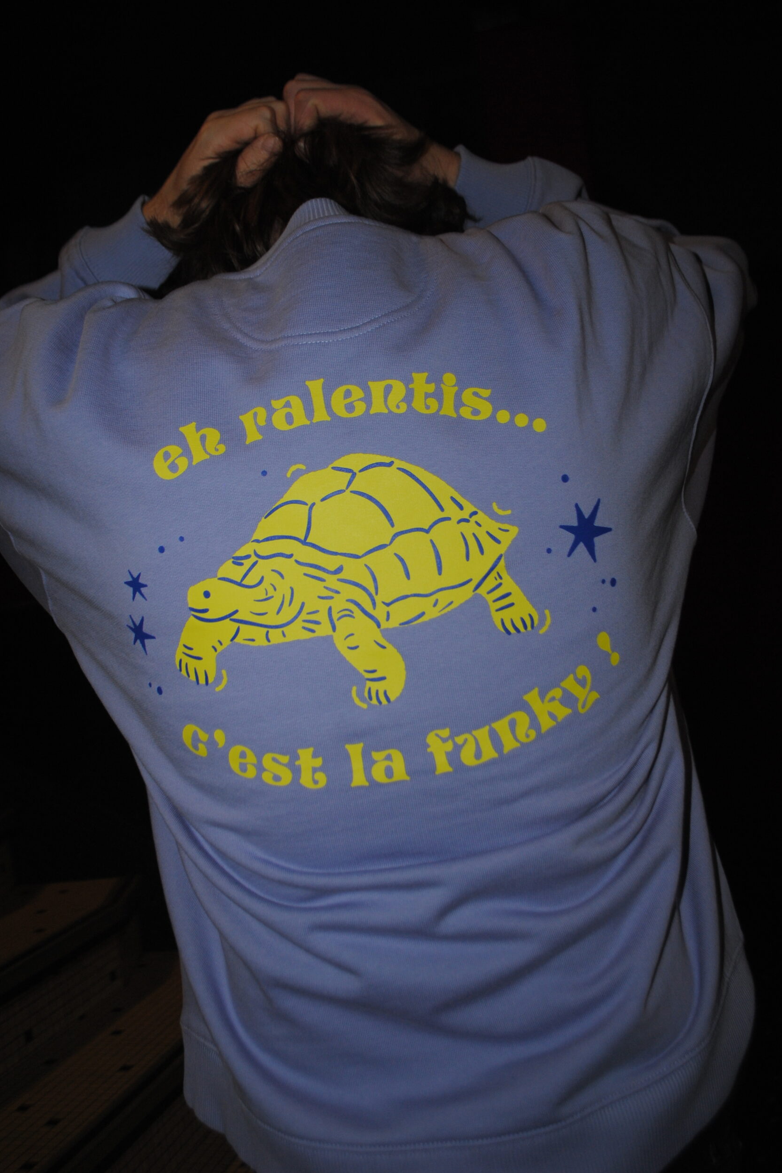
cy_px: 573
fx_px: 1108
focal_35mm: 34
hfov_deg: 38.9
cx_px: 395
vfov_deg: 55.8
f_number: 3.8
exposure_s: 1/60
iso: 200
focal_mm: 22
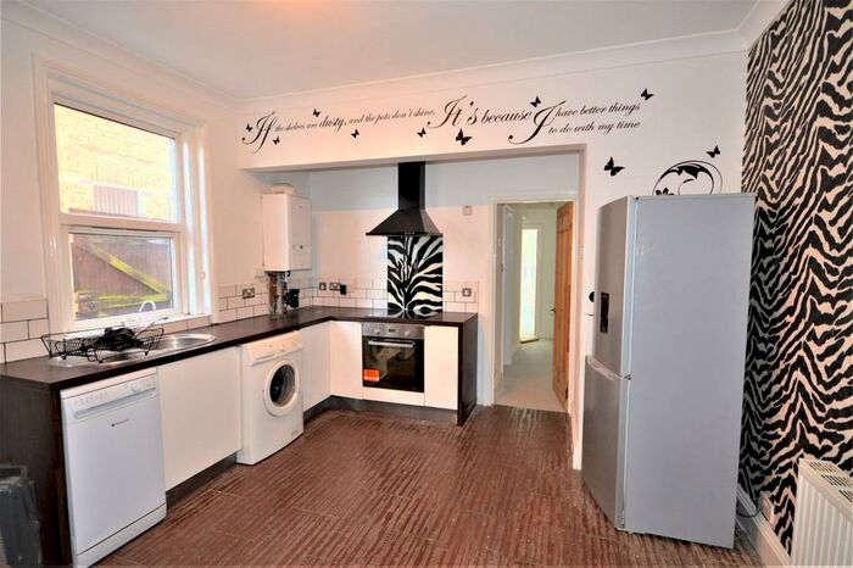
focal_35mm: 15
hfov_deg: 100.4
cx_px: 426
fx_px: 355
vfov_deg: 77.3
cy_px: 284
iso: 640
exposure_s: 1/60
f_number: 4
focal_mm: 10
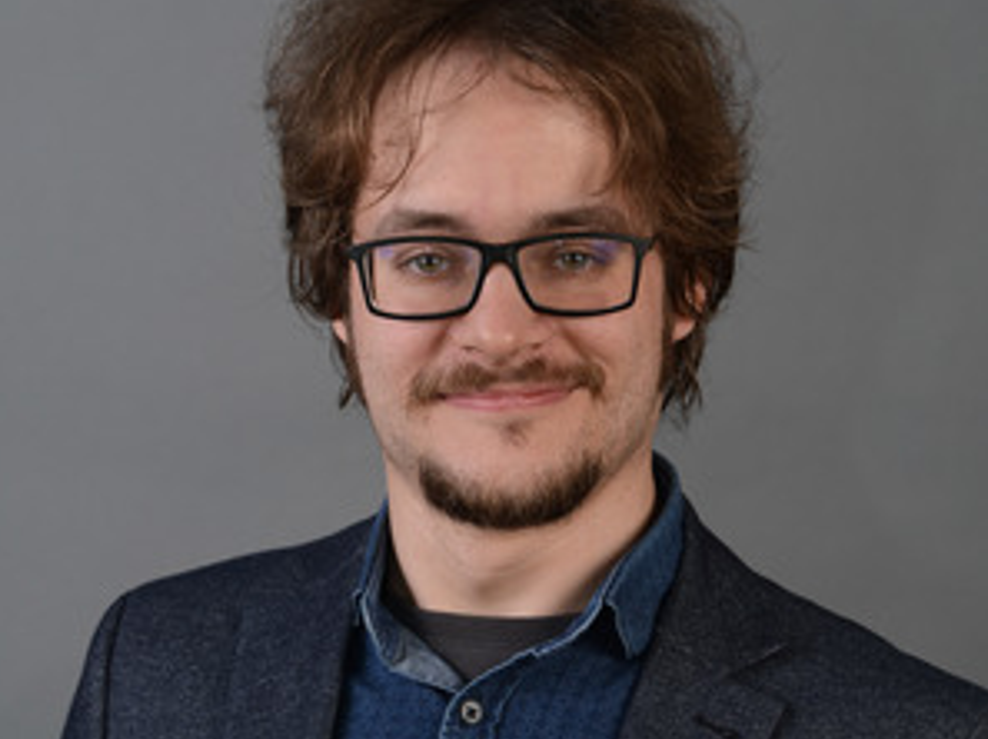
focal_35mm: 124
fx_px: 3535
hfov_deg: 15.9
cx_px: 492
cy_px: 556
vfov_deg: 11.9
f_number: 13
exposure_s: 1/200
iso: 100
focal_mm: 85
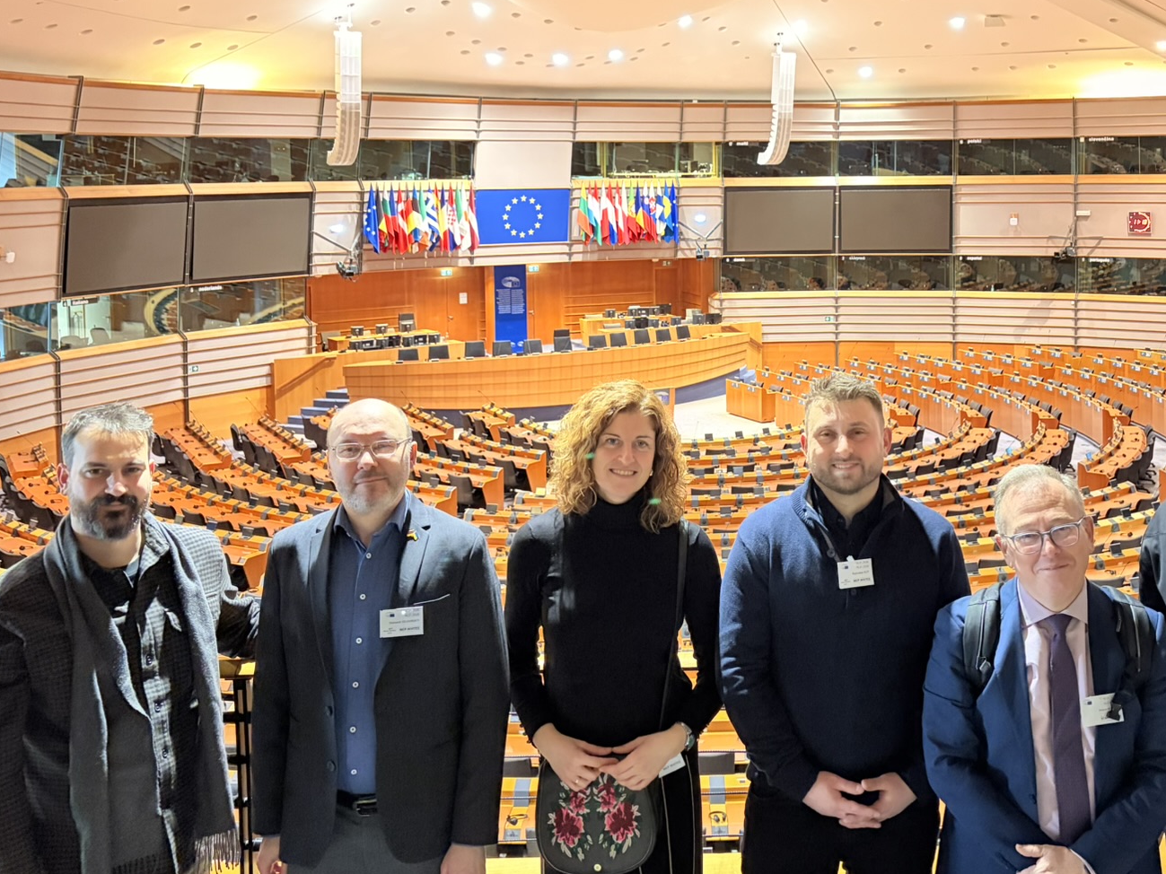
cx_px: 726
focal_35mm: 41
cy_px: 261
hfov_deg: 45.4
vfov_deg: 34.7
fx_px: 1381
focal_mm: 5.96
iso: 1000
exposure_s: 1/25
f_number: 1.6
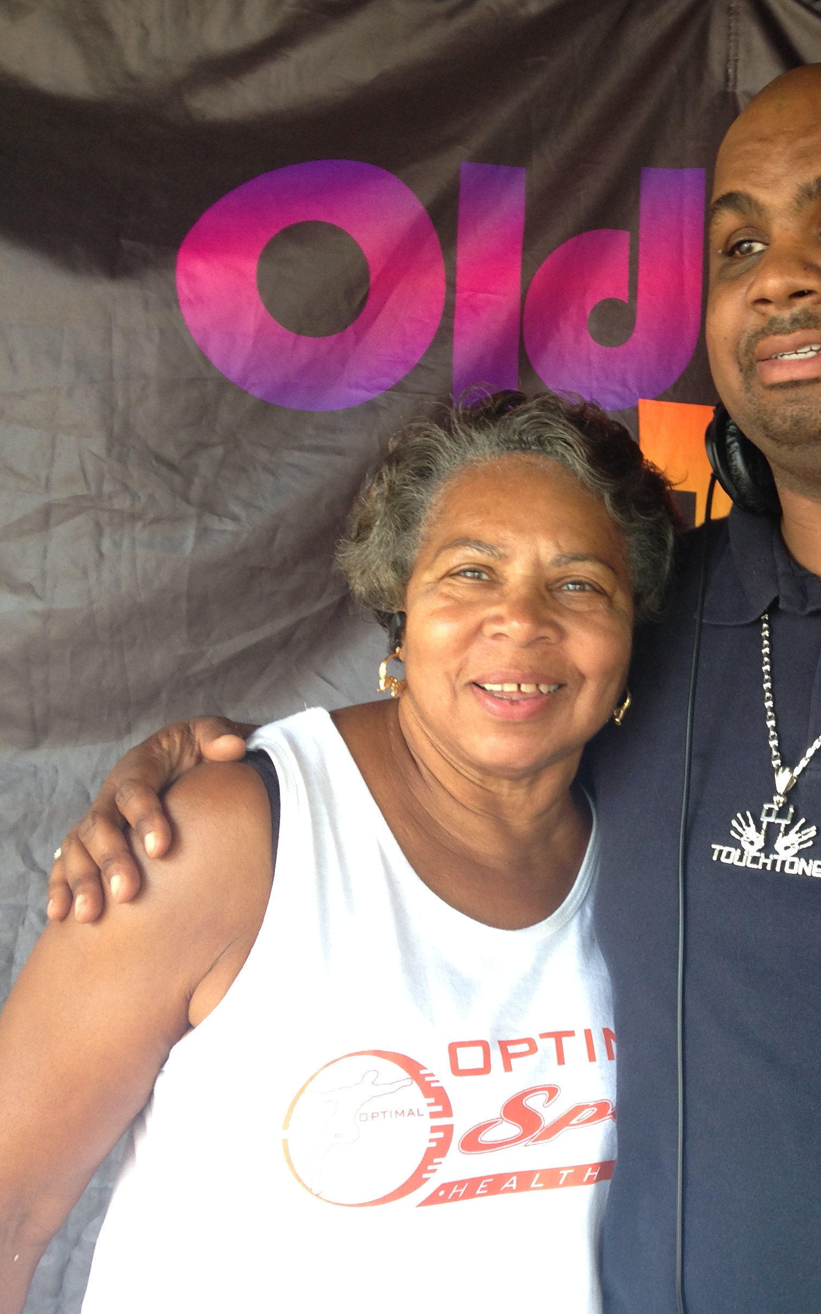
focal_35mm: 47
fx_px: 1683
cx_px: 763
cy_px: 658
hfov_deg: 26.4
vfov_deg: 42.6
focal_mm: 4.12
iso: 50
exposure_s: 1/40
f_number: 2.4
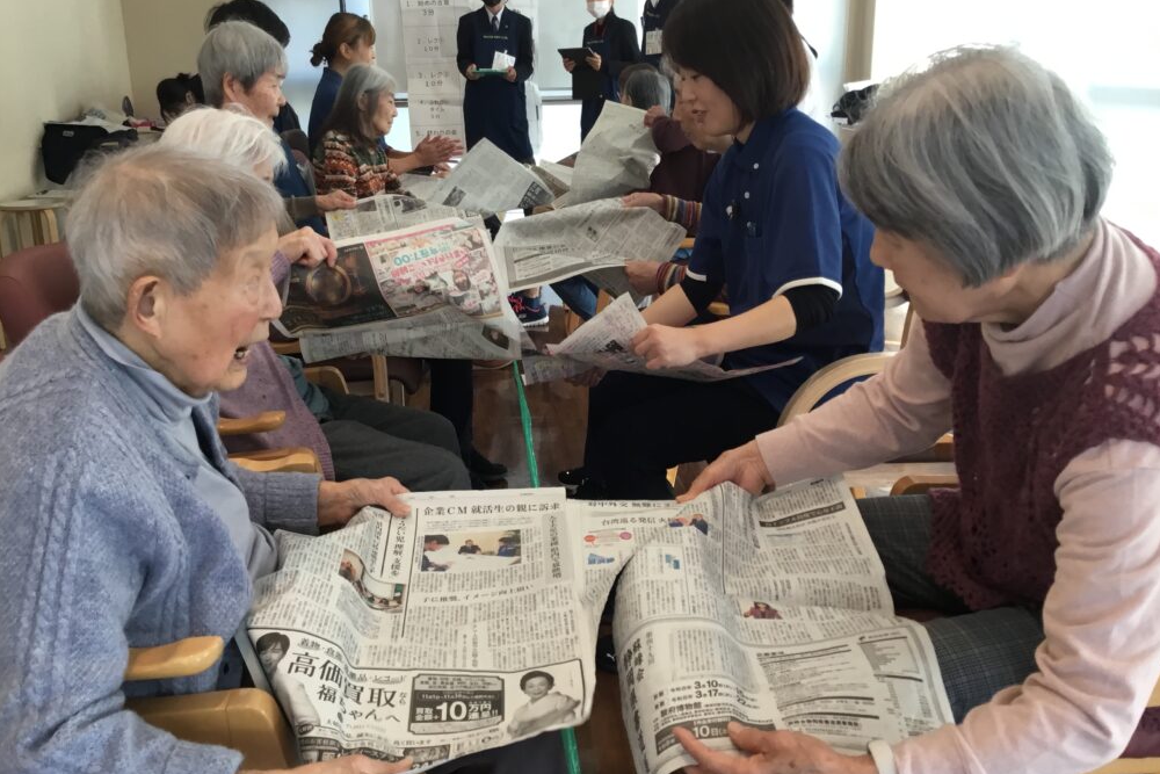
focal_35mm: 33
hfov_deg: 57.2
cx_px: 573
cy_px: 388
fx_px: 1063
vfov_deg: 40.0
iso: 25
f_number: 2.4
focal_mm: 3.3
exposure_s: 1/40
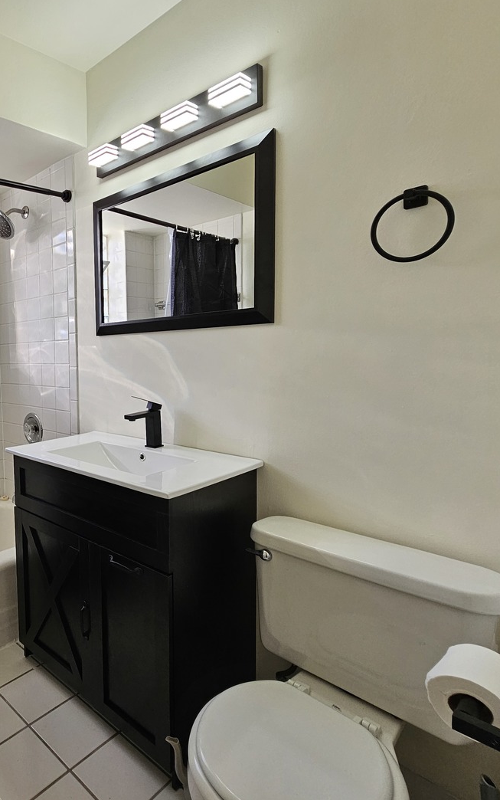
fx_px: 414
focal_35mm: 19
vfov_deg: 88.0
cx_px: 47
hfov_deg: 54.1
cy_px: 387
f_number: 2.2
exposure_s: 1/207
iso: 125
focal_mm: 2.2
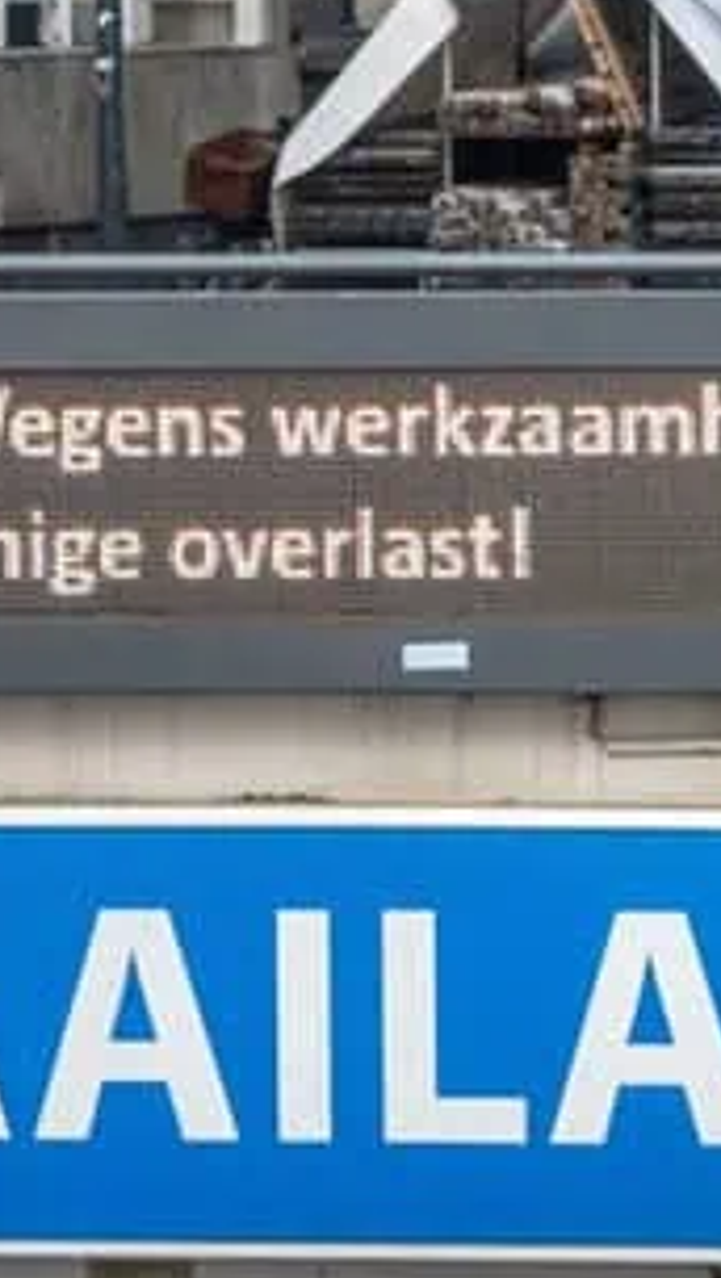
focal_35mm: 400
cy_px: 1104
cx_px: 356
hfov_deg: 3.0
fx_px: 13569
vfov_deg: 5.4
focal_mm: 35
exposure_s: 1/200
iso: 200
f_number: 4
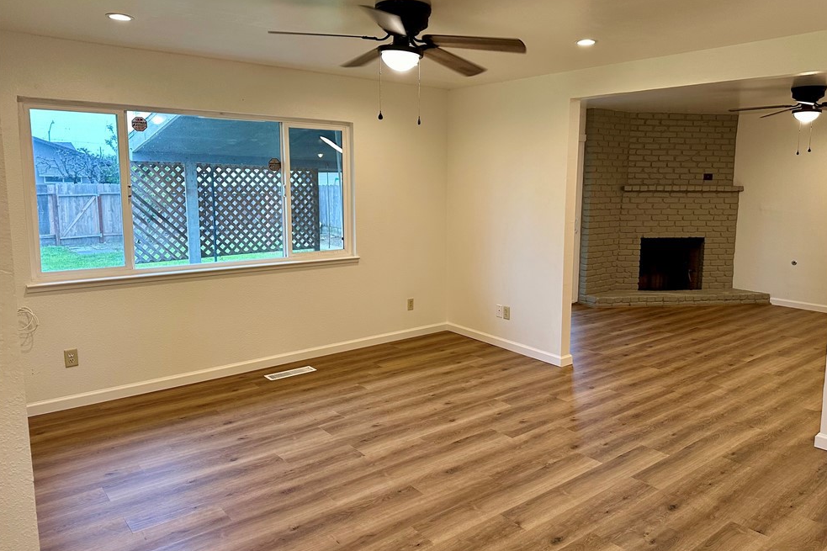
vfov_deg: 49.5
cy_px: 250
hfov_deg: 69.4
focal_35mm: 26
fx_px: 597
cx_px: 427
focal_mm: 6.86
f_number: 1.78
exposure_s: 1/120
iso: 250
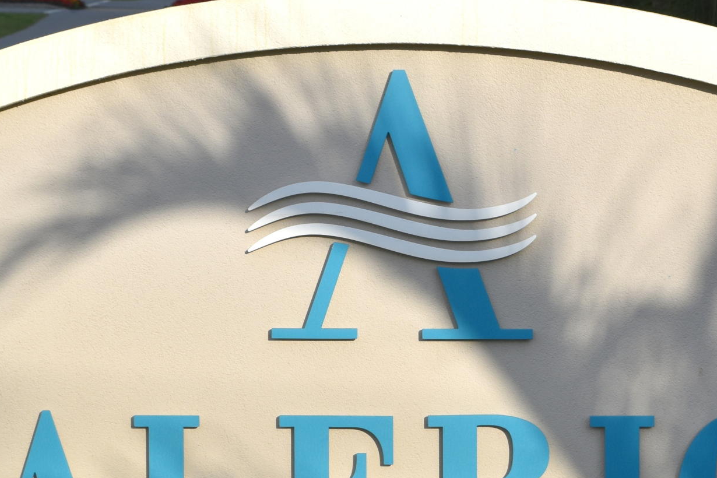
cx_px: 429
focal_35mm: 183
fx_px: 3644
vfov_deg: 7.5
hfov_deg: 11.2
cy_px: 377
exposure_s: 1/400
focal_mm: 50
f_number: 10
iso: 200
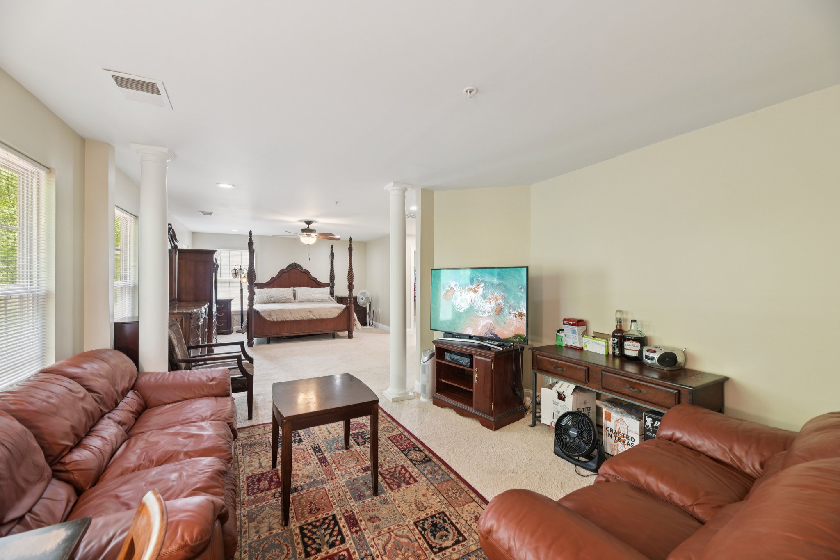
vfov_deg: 81.2
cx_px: 420
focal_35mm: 14
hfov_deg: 104.3
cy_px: 280
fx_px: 327
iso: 400
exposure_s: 1/8
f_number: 8
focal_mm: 14
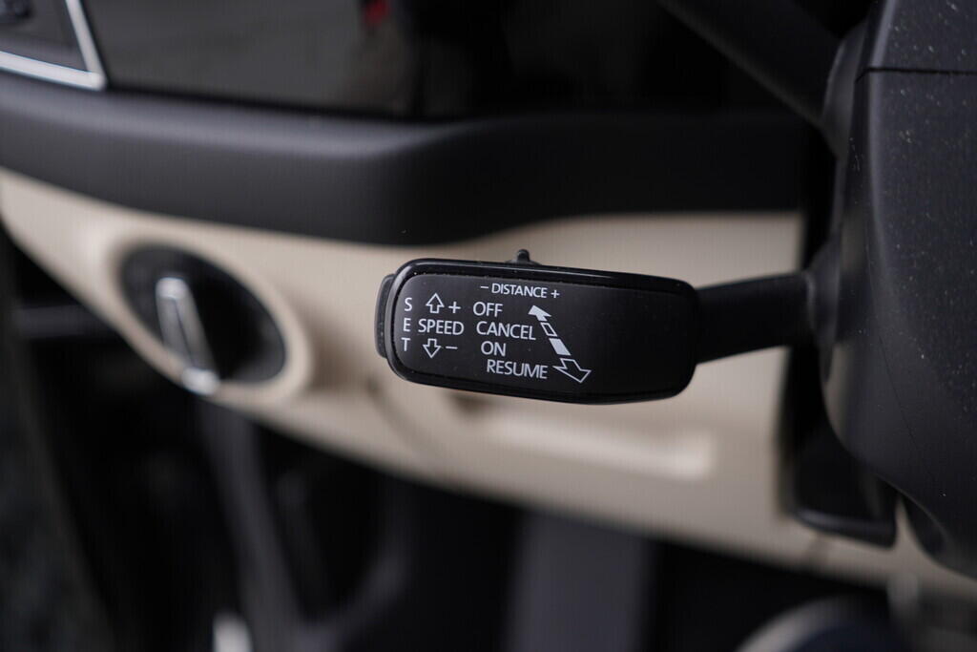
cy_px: 326
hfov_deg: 53.1
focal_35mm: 36
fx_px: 977
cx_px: 488
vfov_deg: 36.9
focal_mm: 24
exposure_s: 1/40
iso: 160
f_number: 2.8
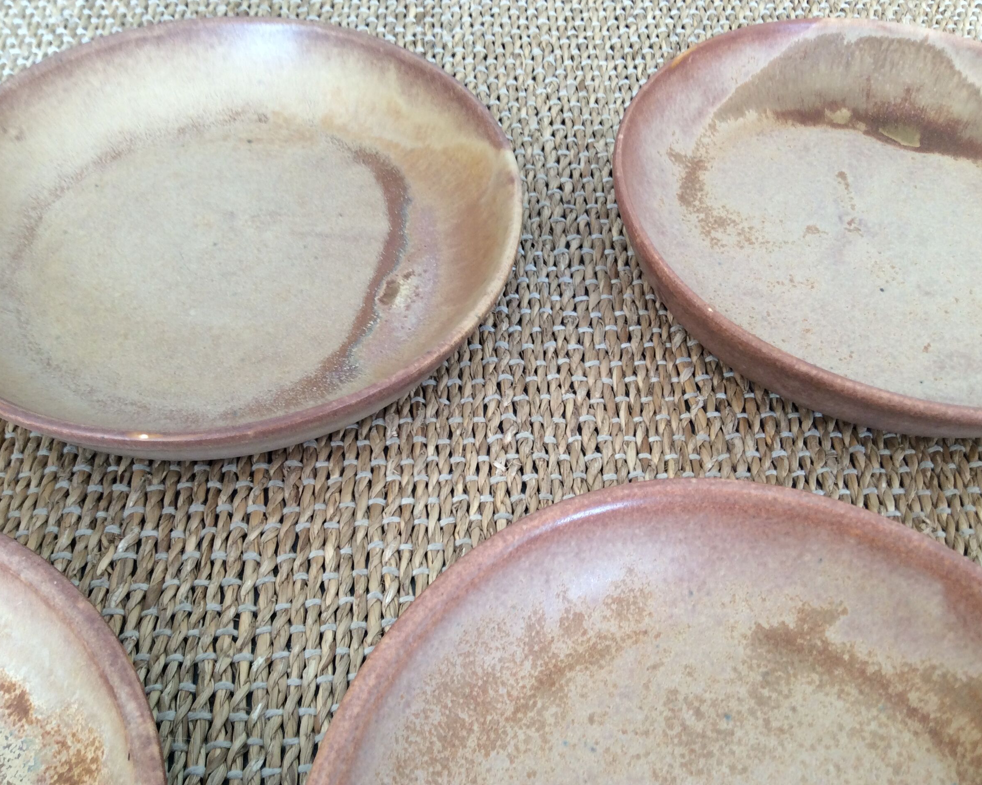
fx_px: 988
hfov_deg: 52.8
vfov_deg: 43.4
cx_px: 500
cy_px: 393
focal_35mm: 34
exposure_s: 1/25
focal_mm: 3.3
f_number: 2.4
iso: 40
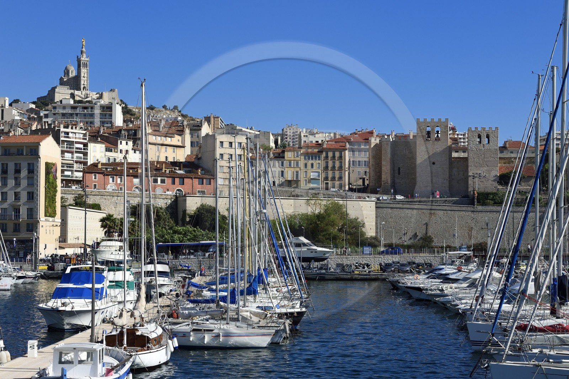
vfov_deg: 18.2
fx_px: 1184
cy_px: 190
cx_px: 284
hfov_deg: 27.0
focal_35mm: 75
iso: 200
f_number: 9
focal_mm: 75
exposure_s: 1/640
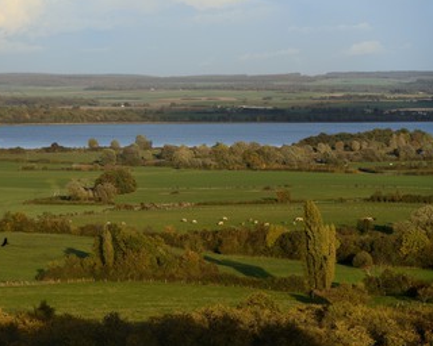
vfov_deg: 7.0
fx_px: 2845
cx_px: 161
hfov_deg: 8.7
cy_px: 173
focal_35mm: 222
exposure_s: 1/200
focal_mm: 180
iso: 100
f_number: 8
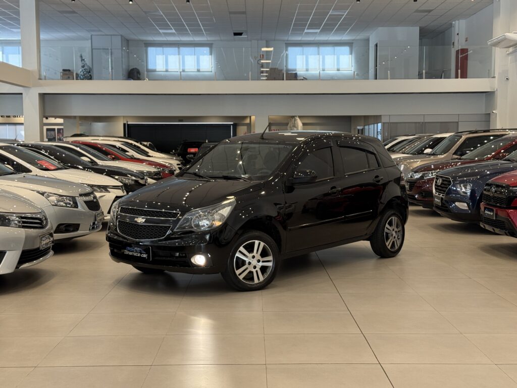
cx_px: 258
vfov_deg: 30.3
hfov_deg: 39.7
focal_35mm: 48
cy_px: 194
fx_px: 717
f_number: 1.78
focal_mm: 6.76
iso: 125
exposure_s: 1/60
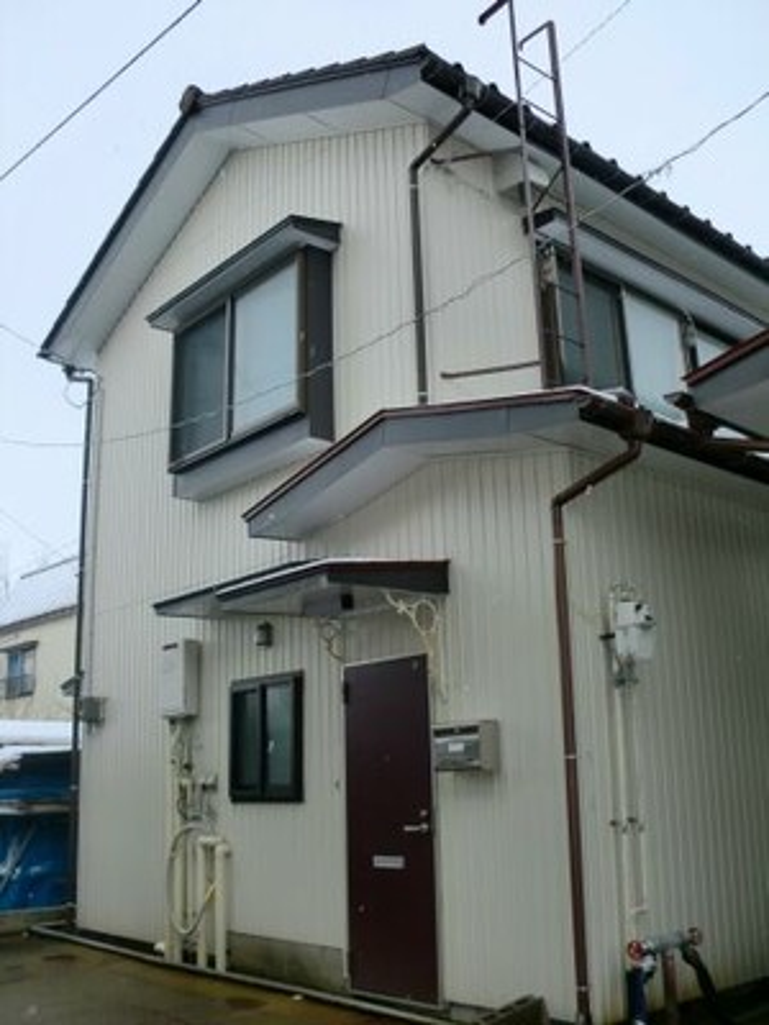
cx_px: 384
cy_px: 512
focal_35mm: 35
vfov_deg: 52.6
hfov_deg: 40.7
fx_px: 1037
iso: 64
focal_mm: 6.3
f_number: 3.1
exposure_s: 1/125
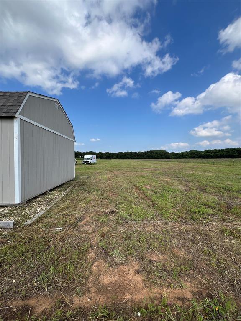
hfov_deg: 89.9
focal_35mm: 13
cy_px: 160
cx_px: 120
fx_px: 121
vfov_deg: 106.2
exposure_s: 1/1410
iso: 32
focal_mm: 1.57
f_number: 1.8
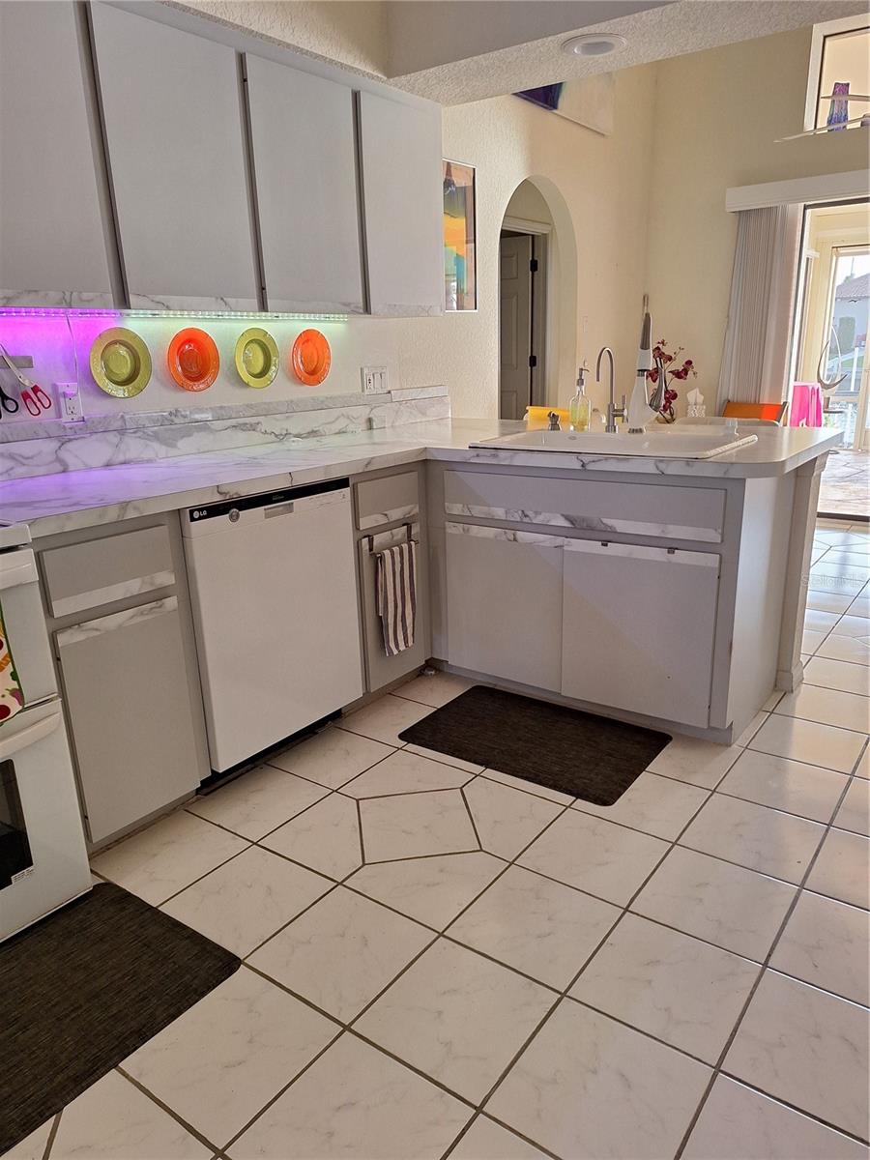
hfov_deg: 58.9
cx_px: 435
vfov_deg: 73.9
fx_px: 771
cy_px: 580
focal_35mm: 23
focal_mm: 5.54
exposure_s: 1/40
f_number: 1.8
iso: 100
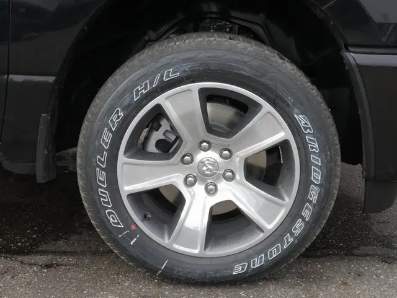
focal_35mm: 50
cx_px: 198
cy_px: 149
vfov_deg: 29.1
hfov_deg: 38.2
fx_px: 574
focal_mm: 25
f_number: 20
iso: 800
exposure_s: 1/60
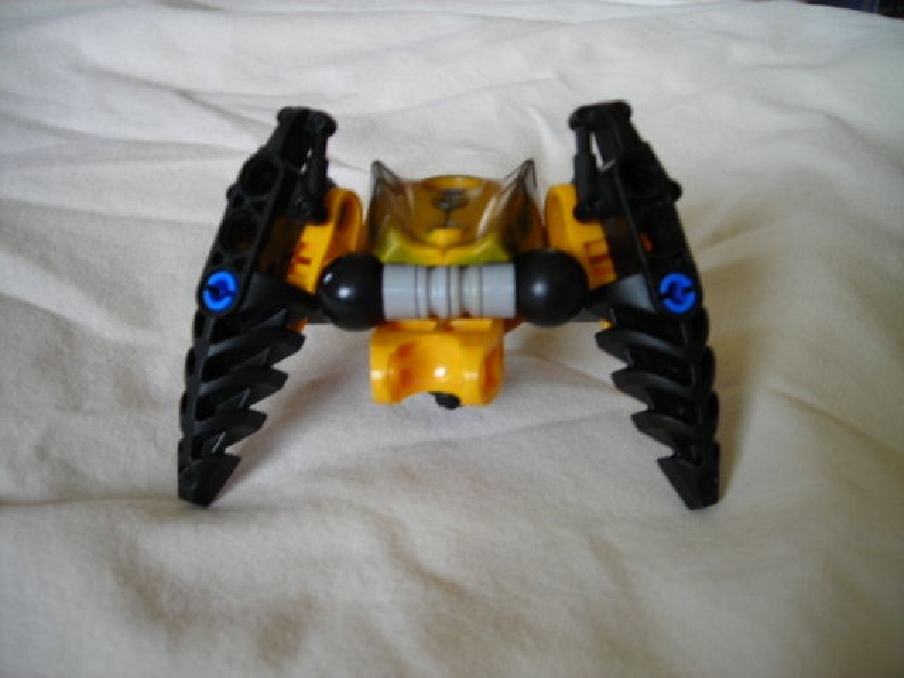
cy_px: 339
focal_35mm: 38
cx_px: 452
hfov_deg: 49.0
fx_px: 992
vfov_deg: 37.7
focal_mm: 6.3
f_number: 3.2
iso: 50
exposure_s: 1/18.1
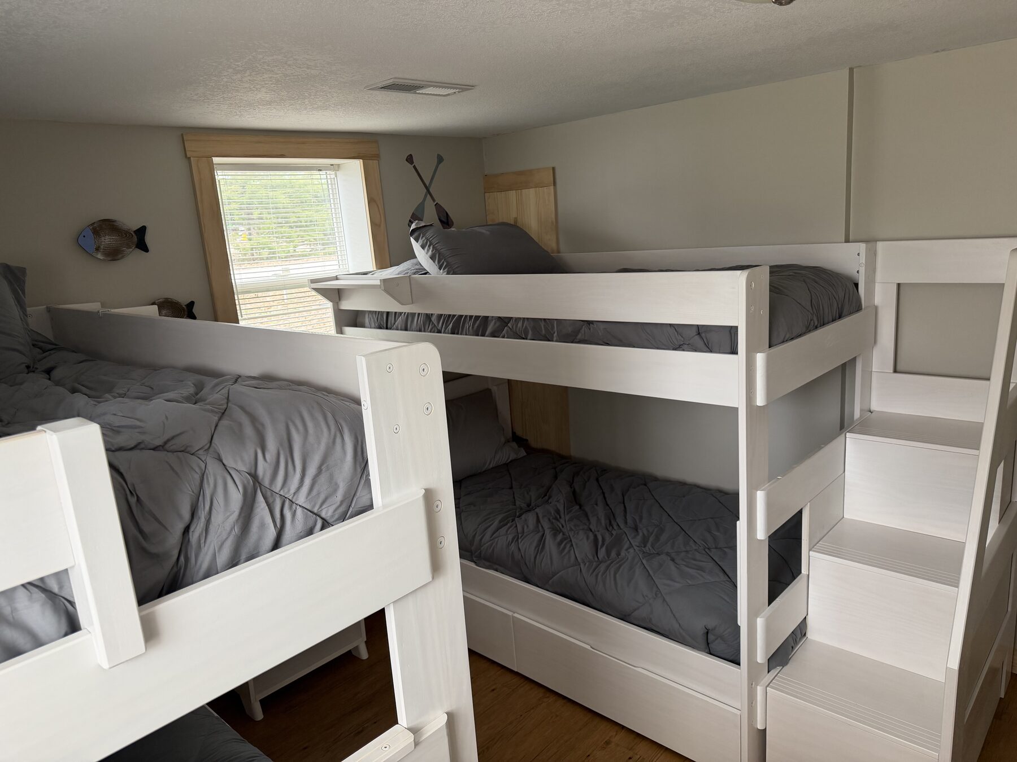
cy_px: 381
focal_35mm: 24
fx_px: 705
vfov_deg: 56.8
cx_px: 508
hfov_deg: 71.6
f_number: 1.78
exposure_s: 1/134
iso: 200
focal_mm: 6.76
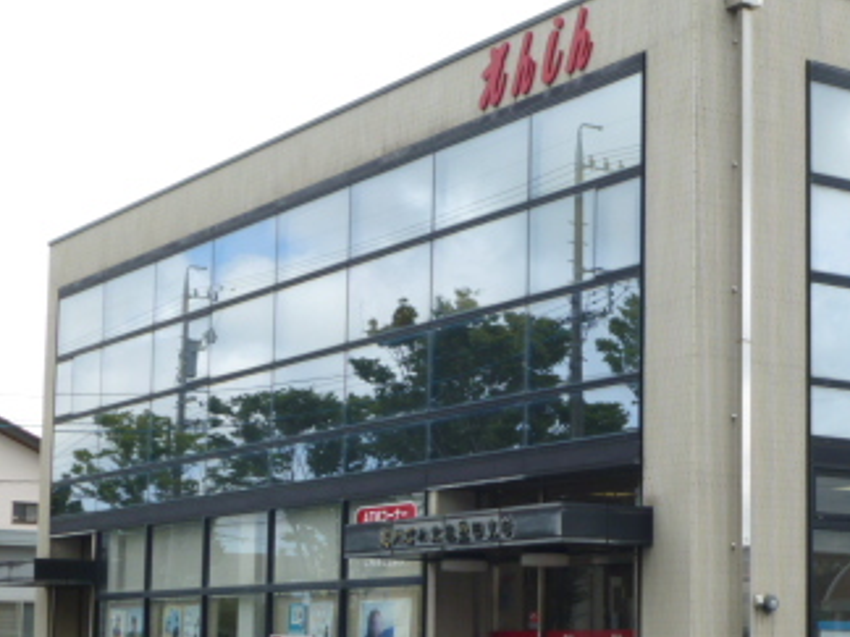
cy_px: 493
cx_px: 711
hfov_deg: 24.8
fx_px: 1891
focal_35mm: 77
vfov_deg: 19.0
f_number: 3.7
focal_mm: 6.9
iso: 100
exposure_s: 1/400
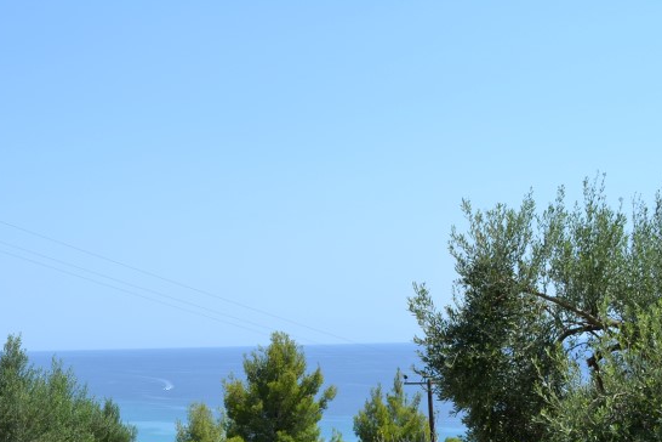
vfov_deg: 23.7
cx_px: 84
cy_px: 278
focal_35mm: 57
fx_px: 1048
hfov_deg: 33.5
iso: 100
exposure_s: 1/250
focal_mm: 18
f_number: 8
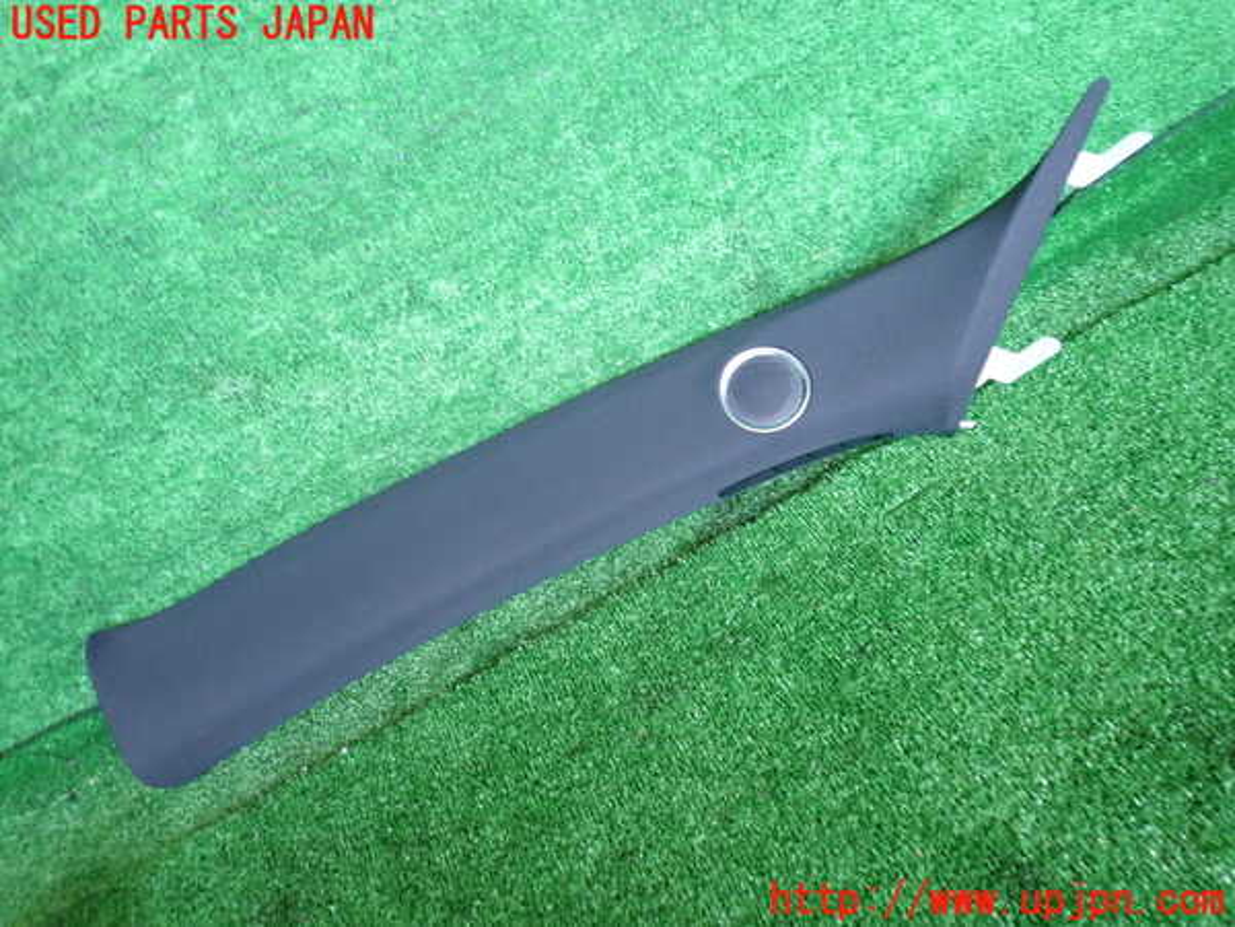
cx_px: 618
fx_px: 892
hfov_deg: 69.4
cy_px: 464
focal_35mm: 25
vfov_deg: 54.9
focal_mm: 4.5
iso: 250
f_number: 2
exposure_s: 1/30
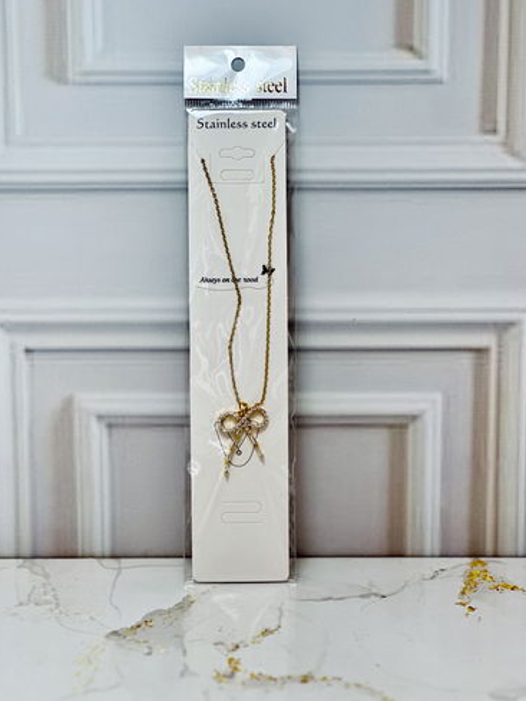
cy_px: 345
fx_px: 1701
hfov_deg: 17.6
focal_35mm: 84
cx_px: 244
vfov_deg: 23.3
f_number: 2.8
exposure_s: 1/100
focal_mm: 9
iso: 100
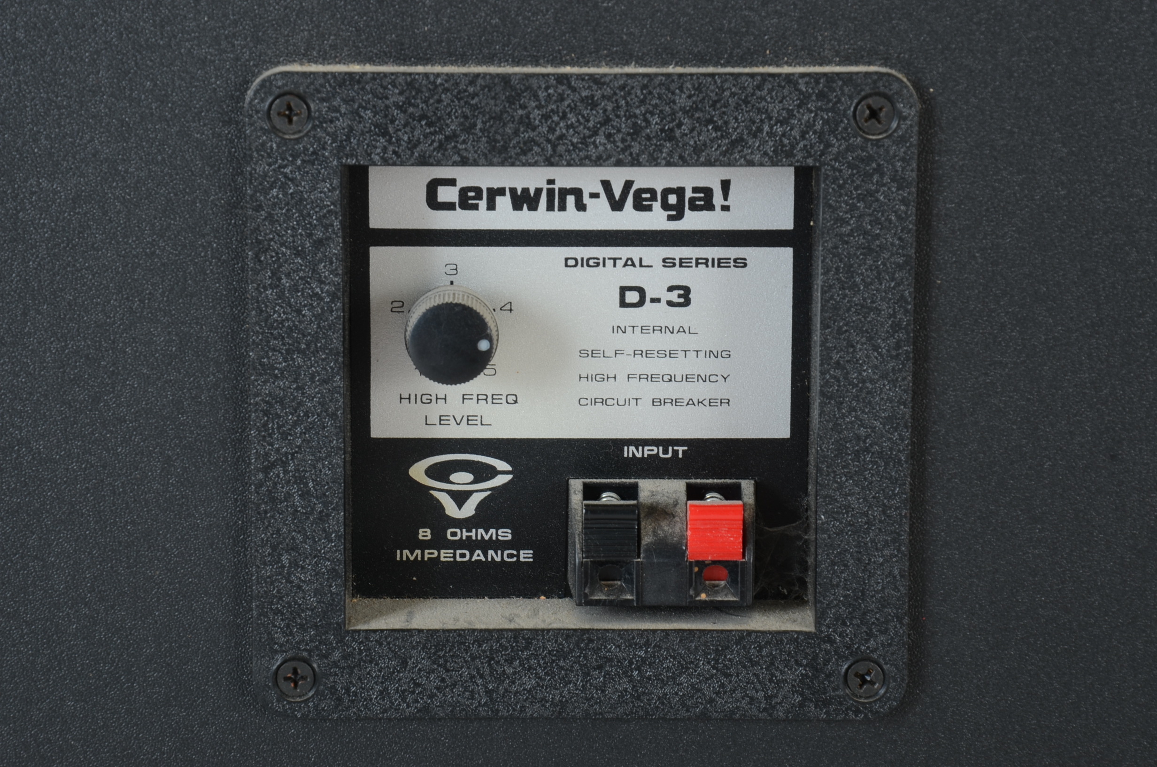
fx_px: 5051
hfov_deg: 13.1
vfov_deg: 8.7
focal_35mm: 158
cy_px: 384
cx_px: 578
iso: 125
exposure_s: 1/125
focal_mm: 105
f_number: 13
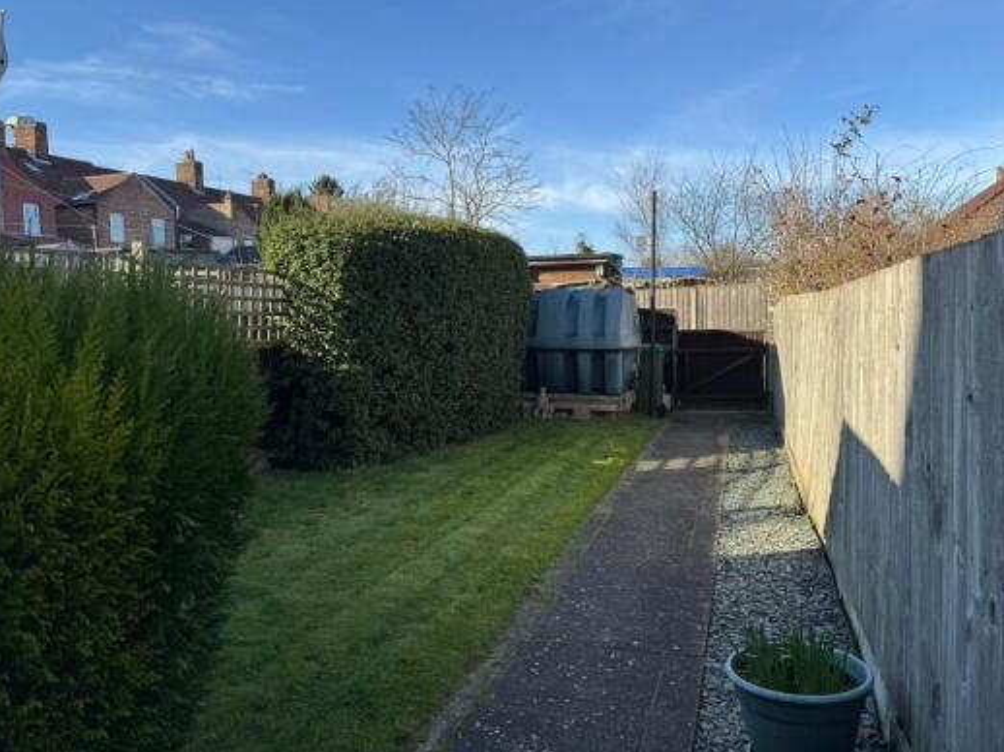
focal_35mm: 27
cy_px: 356
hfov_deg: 65.3
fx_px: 783
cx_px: 517
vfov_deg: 51.3
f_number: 1.78
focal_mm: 6.76
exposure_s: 1/2415
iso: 80
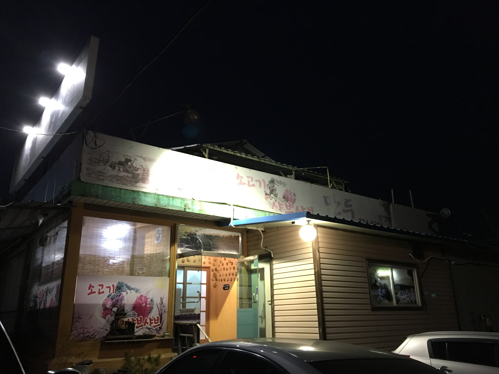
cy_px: 187
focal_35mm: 29
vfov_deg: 48.2
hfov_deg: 61.7
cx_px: 250
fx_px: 418
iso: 200
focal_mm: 4.15
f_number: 2.2
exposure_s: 1/17
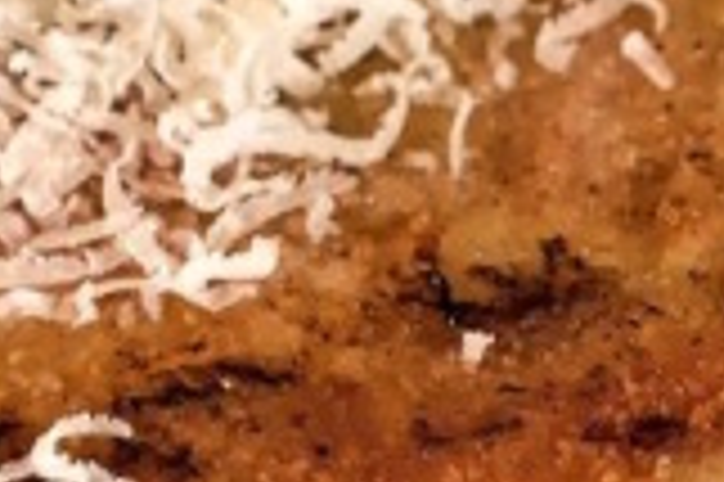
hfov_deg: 3.2
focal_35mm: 634
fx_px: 12737
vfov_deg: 2.2
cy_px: 446
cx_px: 967
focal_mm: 85
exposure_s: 1/250
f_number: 4.5
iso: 2500
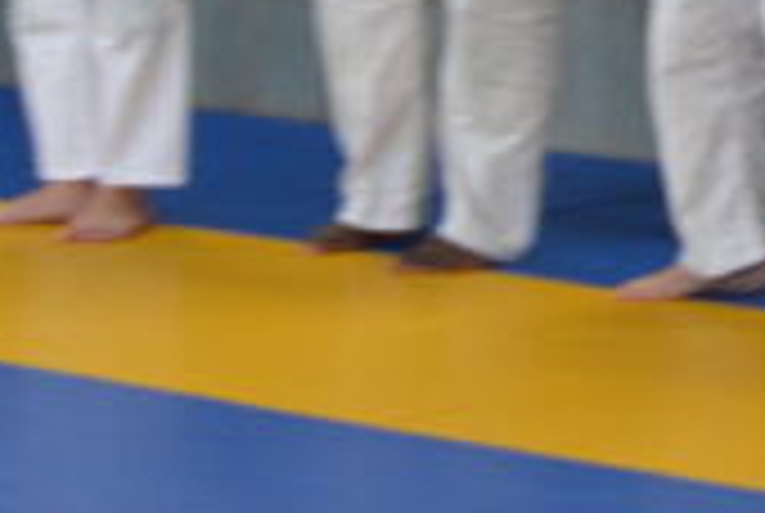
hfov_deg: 7.9
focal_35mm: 252
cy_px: -626
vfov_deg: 5.3
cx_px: 1408
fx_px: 5364
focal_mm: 28
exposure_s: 1/80
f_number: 4.5
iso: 400
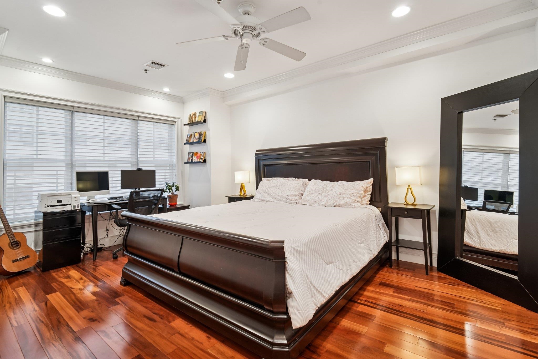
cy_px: 180
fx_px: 239
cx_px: 269
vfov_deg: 73.7
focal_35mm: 16
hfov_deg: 96.7
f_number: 8
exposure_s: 1/6
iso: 400
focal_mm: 16
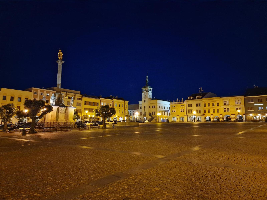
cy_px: 100
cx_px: 134
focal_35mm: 23
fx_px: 177
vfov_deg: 58.9
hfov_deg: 73.9
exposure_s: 1/25
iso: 1000
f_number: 1.8
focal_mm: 6.4
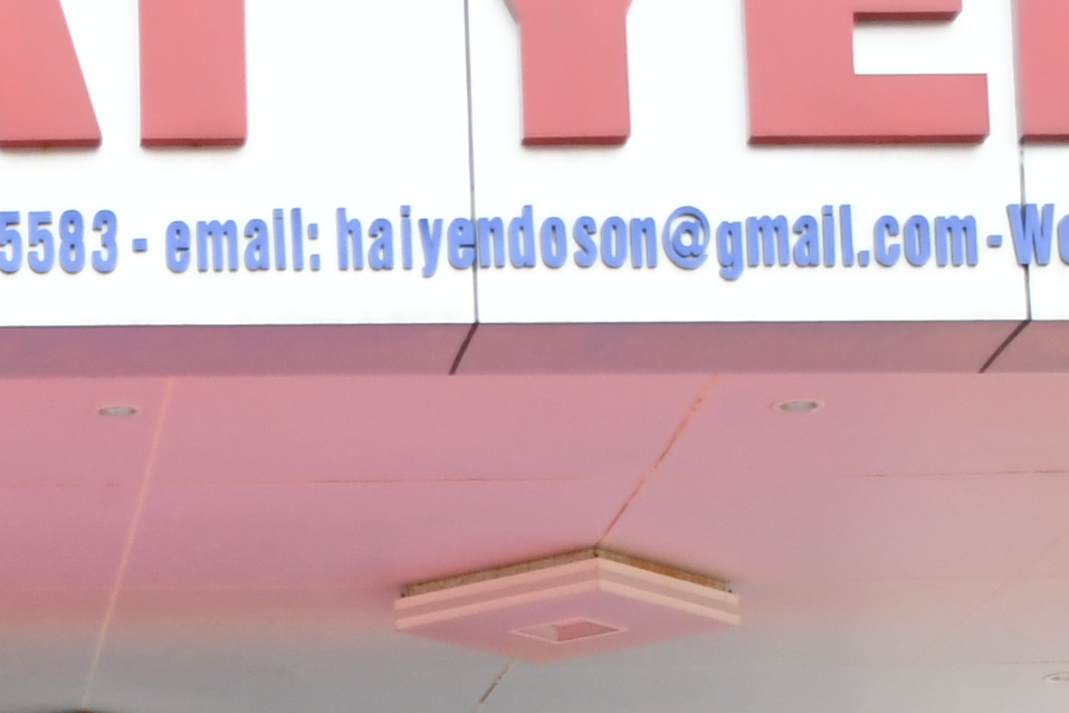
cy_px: 1111
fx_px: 4276
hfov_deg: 14.0
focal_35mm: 144
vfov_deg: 9.2
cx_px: -50
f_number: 3.5
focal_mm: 22
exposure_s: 1/200
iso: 640
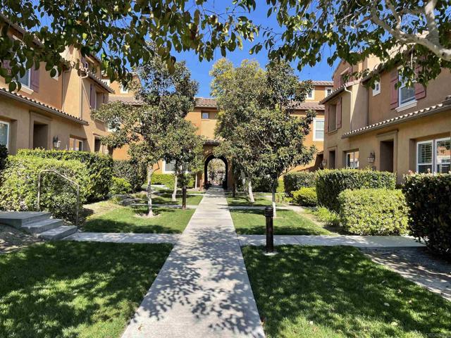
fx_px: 339
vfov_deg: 53.1
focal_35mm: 26
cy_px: 169
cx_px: 226
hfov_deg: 67.3
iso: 32
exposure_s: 1/1553
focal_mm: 4.2
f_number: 1.6
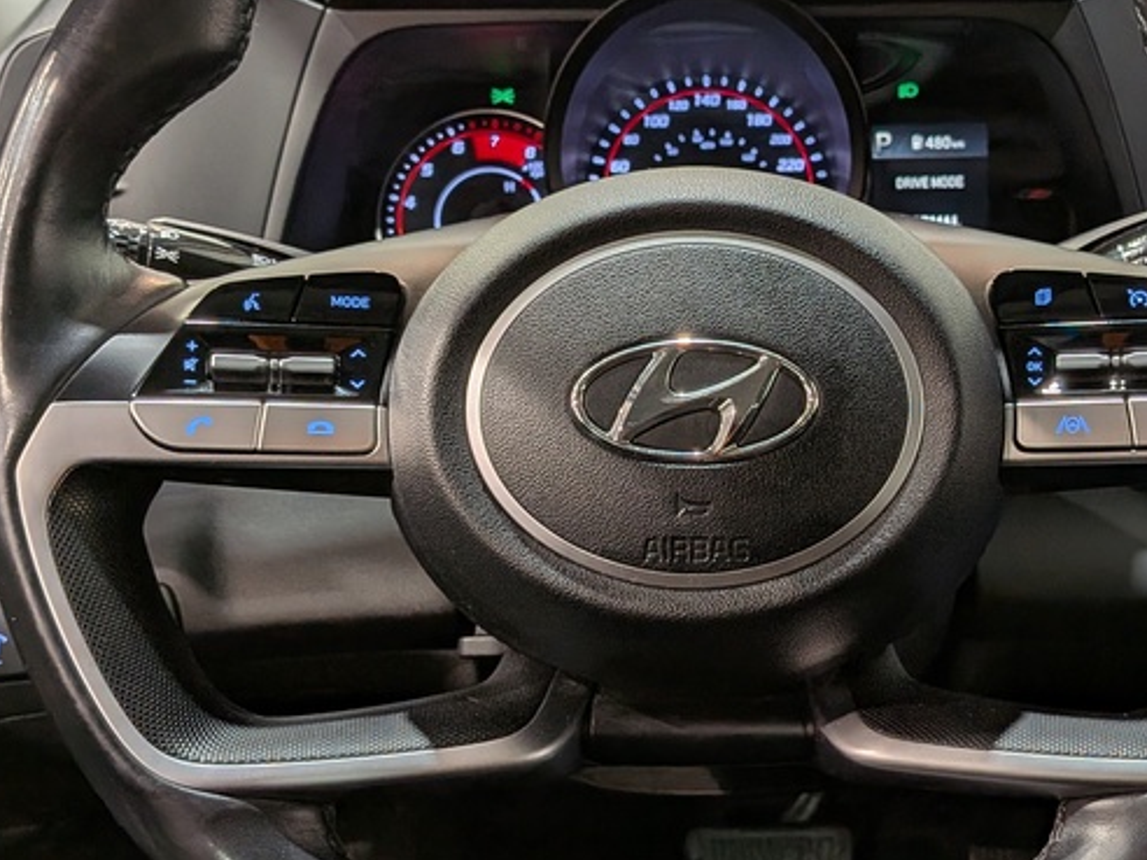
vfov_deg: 29.1
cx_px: 713
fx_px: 1657
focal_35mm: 50
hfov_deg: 38.0
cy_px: 389
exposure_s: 1/100
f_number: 1.7
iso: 185
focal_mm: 4.53
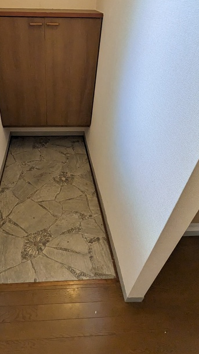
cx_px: 60
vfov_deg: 76.3
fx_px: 225
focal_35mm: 24
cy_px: 168
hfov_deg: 46.6
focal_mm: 1.83
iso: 134
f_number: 2.2
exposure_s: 1/120
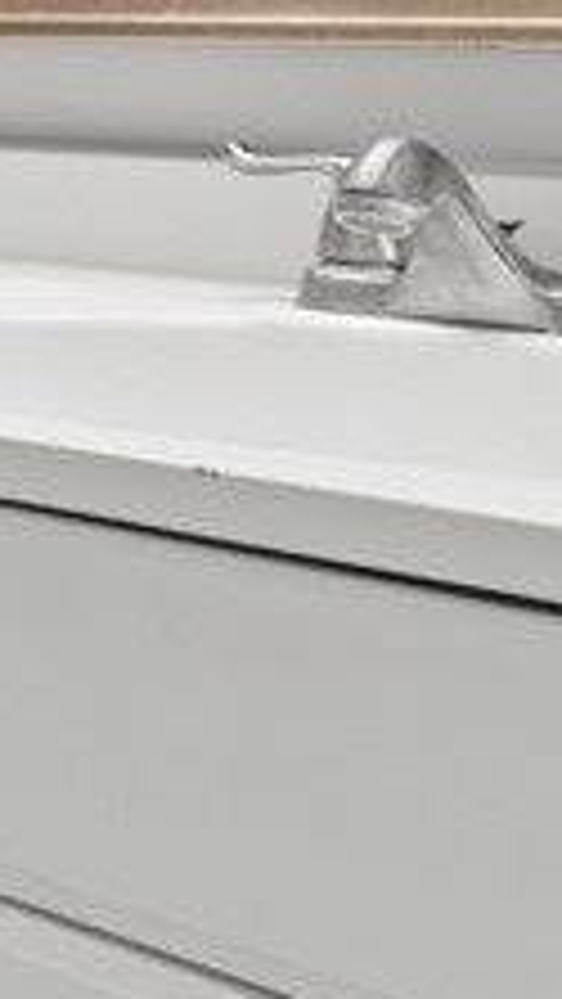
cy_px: 81
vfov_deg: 25.0
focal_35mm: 82
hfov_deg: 9.7
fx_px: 2171
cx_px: -1313
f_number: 8
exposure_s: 1/2
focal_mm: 16
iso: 320
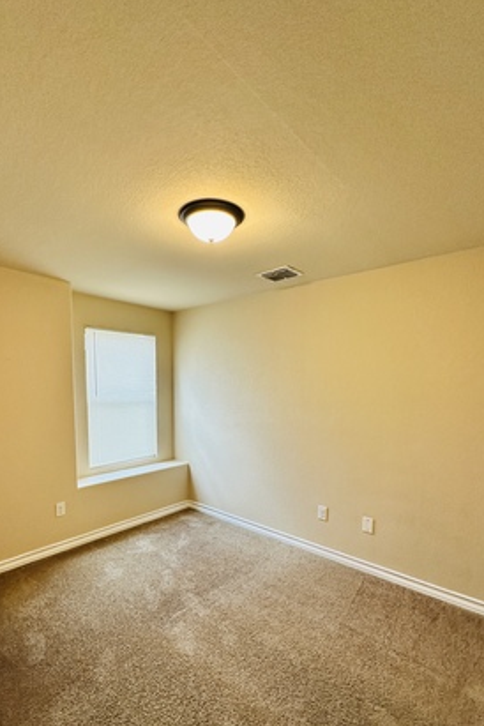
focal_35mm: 17
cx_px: 223
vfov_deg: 92.6
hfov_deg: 70.3
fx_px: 343
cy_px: 417
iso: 200
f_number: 2.2
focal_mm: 2.22
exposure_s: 1/120
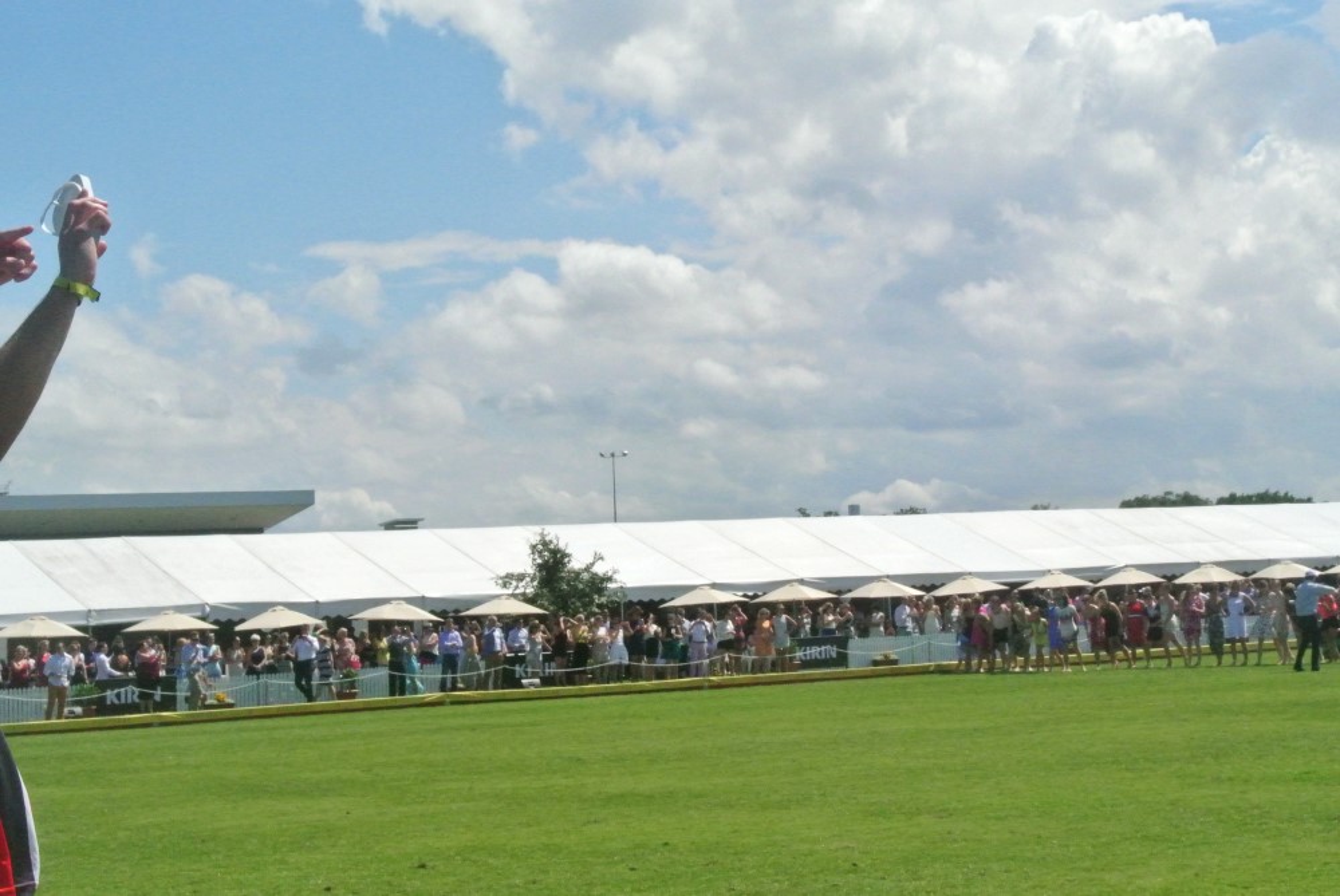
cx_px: 670
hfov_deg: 25.0
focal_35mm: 81
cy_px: 448
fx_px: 3018
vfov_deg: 16.9
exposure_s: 1/4000
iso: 3200
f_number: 16
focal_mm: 30
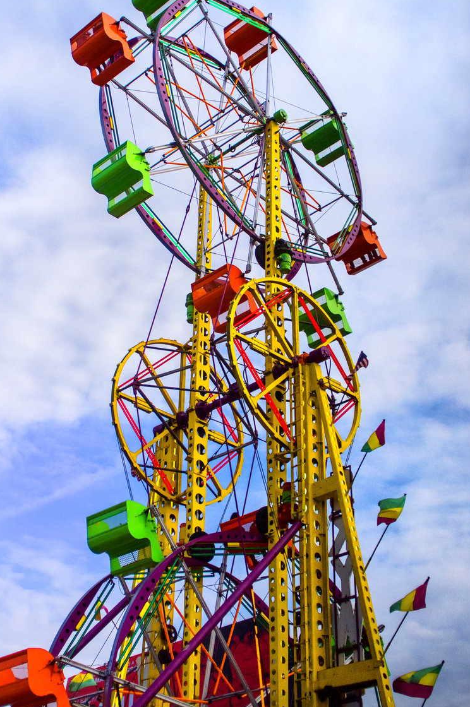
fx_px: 942
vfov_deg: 41.1
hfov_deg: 28.0
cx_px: 221
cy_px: 306
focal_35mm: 48
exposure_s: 1/6000
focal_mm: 28
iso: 400
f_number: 4
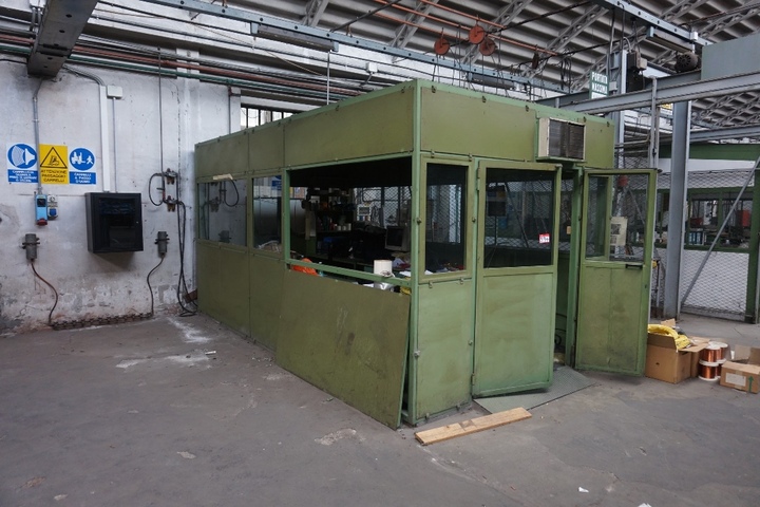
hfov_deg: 73.7
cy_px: 254
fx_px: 507
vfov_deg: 53.1
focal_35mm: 24
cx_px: 380
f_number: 4
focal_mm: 16
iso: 800
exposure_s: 1/160
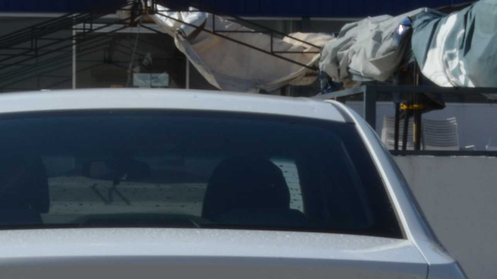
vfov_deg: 8.3
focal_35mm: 145
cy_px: 360
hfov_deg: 14.8
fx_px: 1911
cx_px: 148
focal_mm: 32
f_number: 32
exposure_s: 1/25
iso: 100
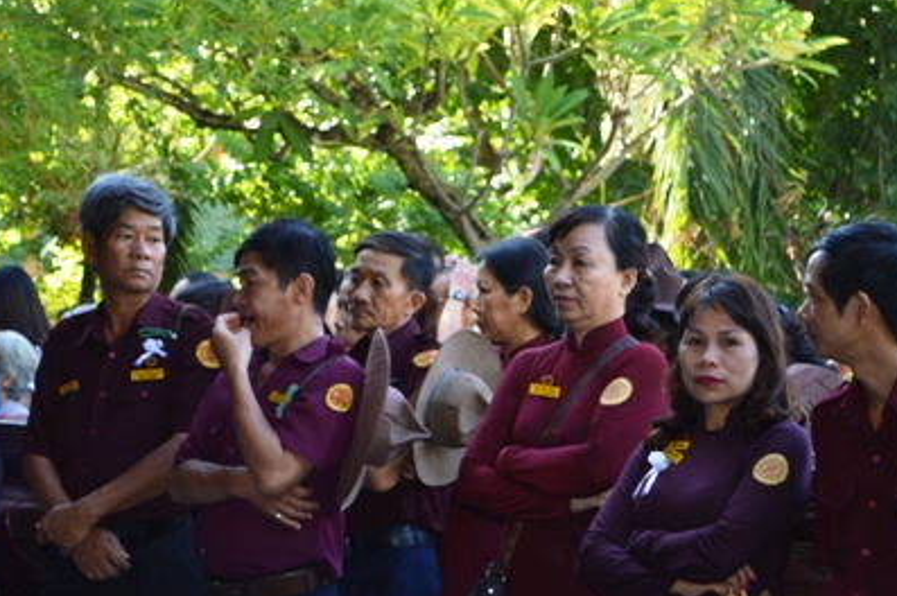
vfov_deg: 11.3
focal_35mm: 121
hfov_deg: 16.9
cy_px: 397
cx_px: 443
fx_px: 3012
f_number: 5.6
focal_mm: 50
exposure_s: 1/60
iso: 100
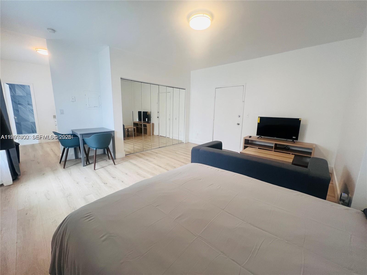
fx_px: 138
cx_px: 184
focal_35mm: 13
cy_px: 138
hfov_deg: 106.2
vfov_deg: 89.9
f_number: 1.8
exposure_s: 1/120
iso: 160
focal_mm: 1.57
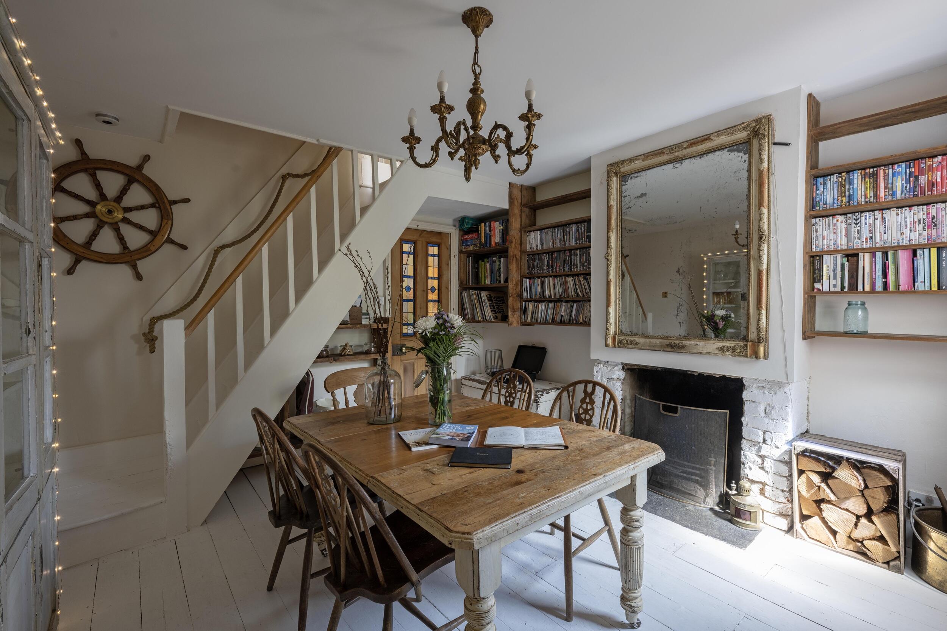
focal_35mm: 16
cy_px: 316
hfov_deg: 96.7
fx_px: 421
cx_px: 474
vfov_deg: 73.7
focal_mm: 16
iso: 100
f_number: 9
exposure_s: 1/2
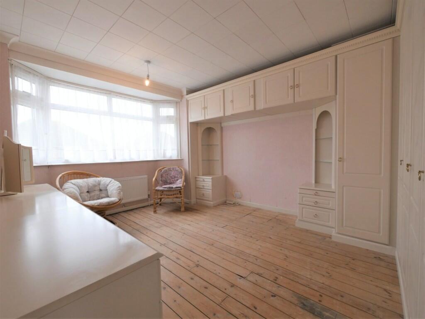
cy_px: 160
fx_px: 172
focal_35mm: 14
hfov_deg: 102.0
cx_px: 212
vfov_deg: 85.7
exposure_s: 1/60
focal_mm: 7
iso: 250
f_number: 4
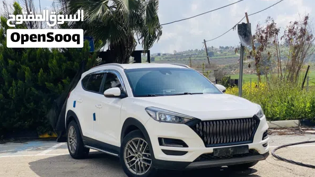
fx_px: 509
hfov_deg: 34.4
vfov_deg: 19.6
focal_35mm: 61
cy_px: 124
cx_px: 163
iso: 20
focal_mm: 6
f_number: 2
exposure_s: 1/2994
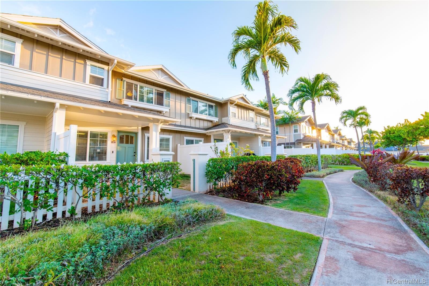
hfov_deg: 100.4
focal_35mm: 15
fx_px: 179
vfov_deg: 77.3
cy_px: 143
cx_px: 214
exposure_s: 1/30
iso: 320
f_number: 13
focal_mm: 15
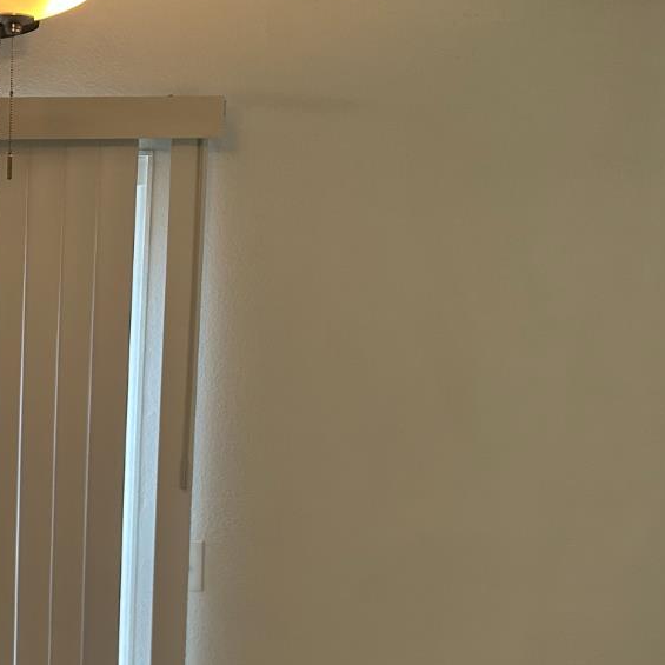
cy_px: 530
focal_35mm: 61
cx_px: -58
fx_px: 1326
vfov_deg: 27.6
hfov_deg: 26.1
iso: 125
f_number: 1.5
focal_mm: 5.7
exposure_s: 1/100
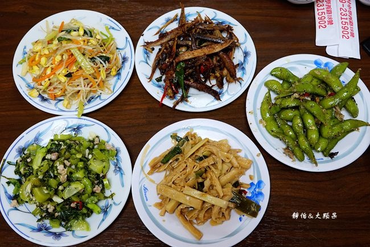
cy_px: 124
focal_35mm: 44
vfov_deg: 30.5
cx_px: 185
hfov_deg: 44.5
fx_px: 452
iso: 400
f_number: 4
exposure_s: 1/50
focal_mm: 16.21
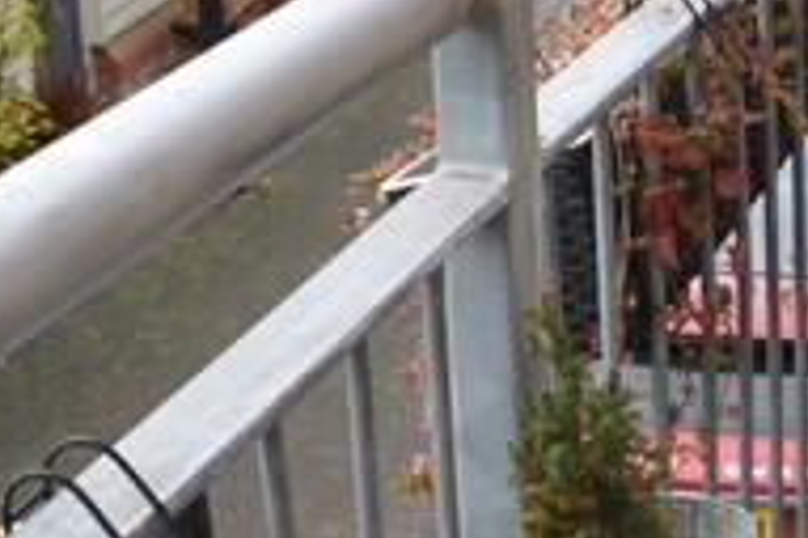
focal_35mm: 105
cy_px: -83
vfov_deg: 12.8
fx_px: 2348
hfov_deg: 19.1
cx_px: 778
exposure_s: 1/125
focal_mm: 13
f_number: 5.6
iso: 160
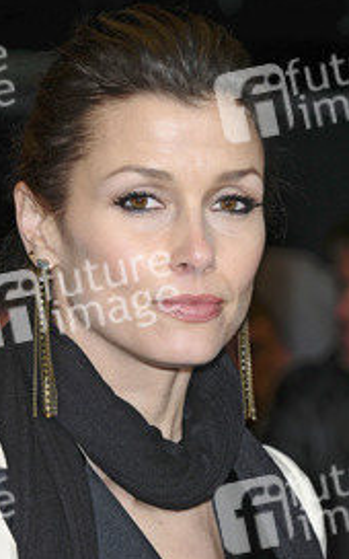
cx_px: 134
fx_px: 3588
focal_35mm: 236
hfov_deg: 5.6
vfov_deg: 8.9
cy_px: 403
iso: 200
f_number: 5.6
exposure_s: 1/250
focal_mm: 105
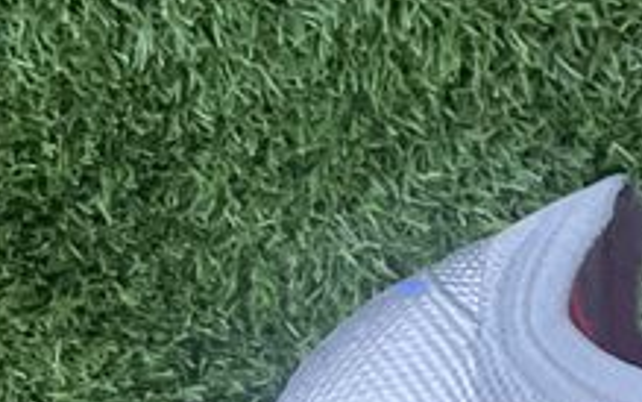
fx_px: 2643
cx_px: 970
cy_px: 734
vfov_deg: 8.4
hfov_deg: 13.1
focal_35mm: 151
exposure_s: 1/38
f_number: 1.6
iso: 640
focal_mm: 4.2
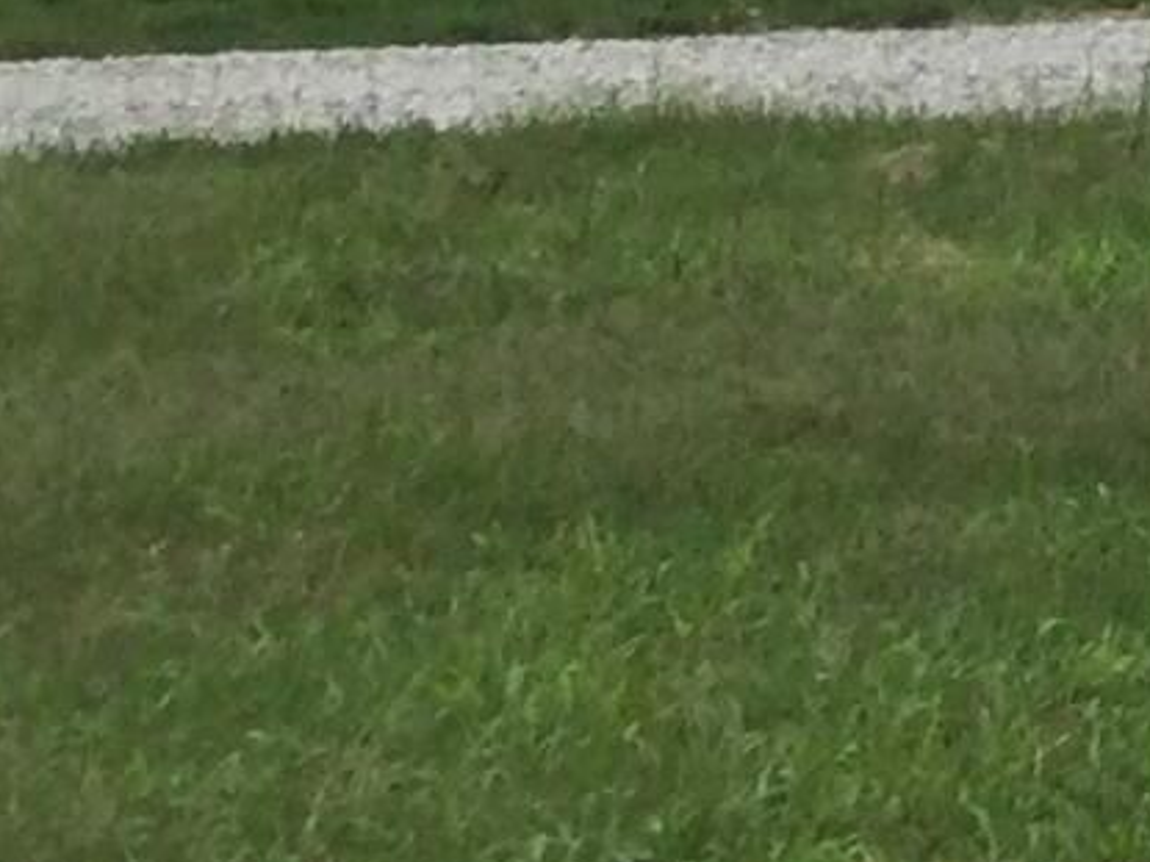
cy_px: -679
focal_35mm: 224
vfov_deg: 6.5
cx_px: 3306
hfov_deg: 7.8
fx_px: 7439
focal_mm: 3.3
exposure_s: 1/1733
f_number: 2.4
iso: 25
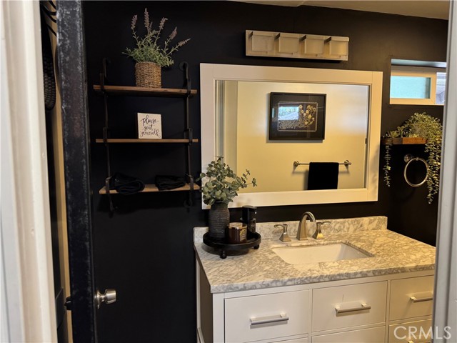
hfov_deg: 71.6
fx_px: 317
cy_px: 172
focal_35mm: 24
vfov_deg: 56.8
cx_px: 228
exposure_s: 1/60
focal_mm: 6.76
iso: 250
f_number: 1.78
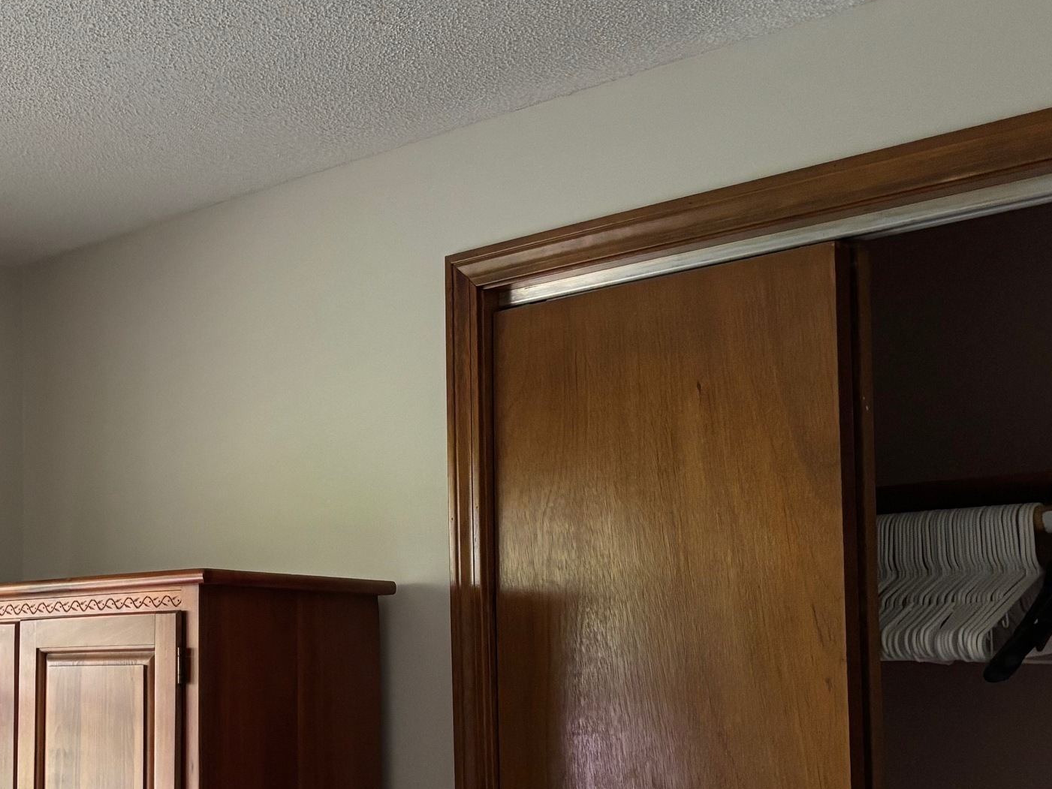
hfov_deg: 32.7
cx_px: 180
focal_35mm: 57
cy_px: 545
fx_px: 1732
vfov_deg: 25.5
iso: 500
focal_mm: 5.96
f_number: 1.6
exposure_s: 1/40
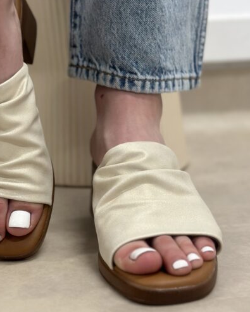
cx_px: 72
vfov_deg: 25.0
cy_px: 134
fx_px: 702
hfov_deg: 20.1
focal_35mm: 76
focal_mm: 6.86
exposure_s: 1/100
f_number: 1.78
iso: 160
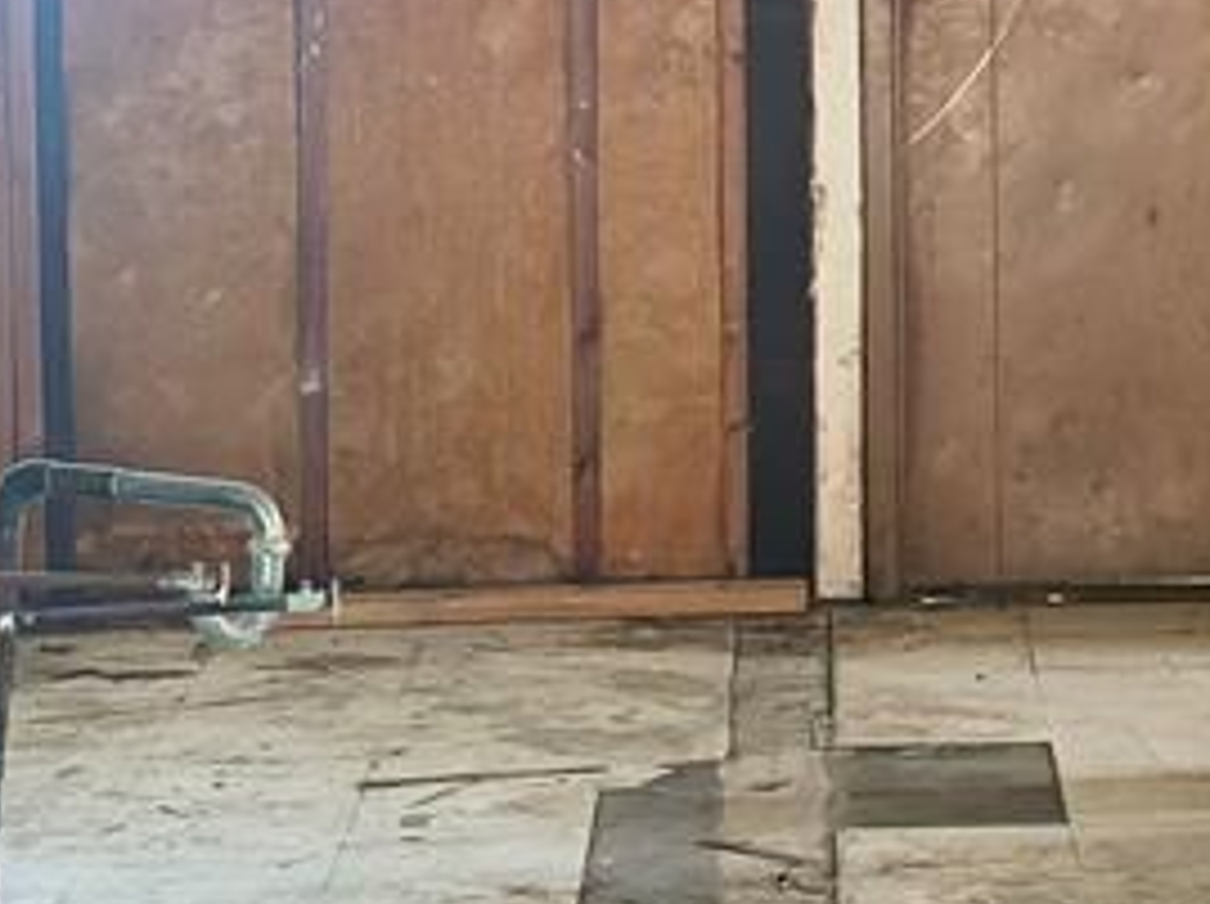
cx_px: 1588
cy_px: 72
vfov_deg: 8.1
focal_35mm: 183
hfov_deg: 10.6
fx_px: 6388
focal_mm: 6.86
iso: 250
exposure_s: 1/60
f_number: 1.78
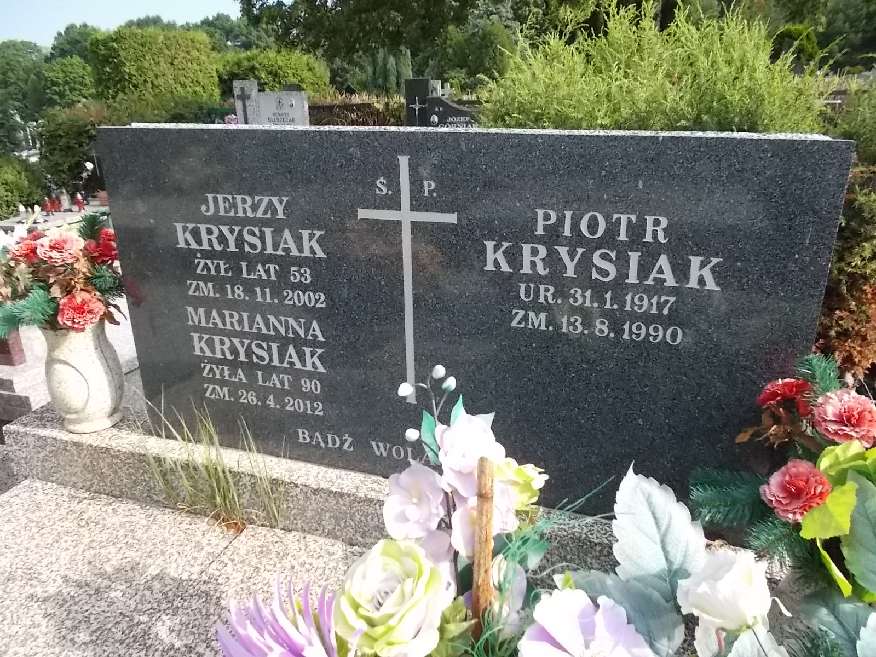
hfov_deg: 67.3
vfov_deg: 53.1
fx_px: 658
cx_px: 438
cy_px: 328
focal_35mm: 26
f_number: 8
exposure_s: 1/400
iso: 400
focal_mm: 4.6
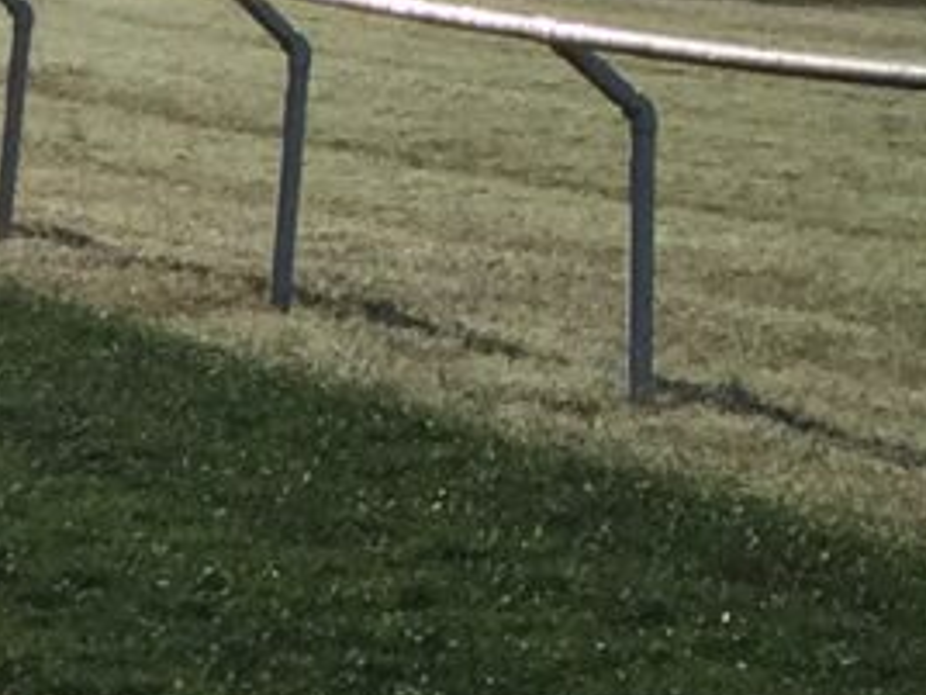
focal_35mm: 222
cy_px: 692
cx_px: -1683
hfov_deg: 7.9
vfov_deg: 6.7
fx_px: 5939
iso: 32
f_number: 2.2
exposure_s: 1/4405
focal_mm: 4.15
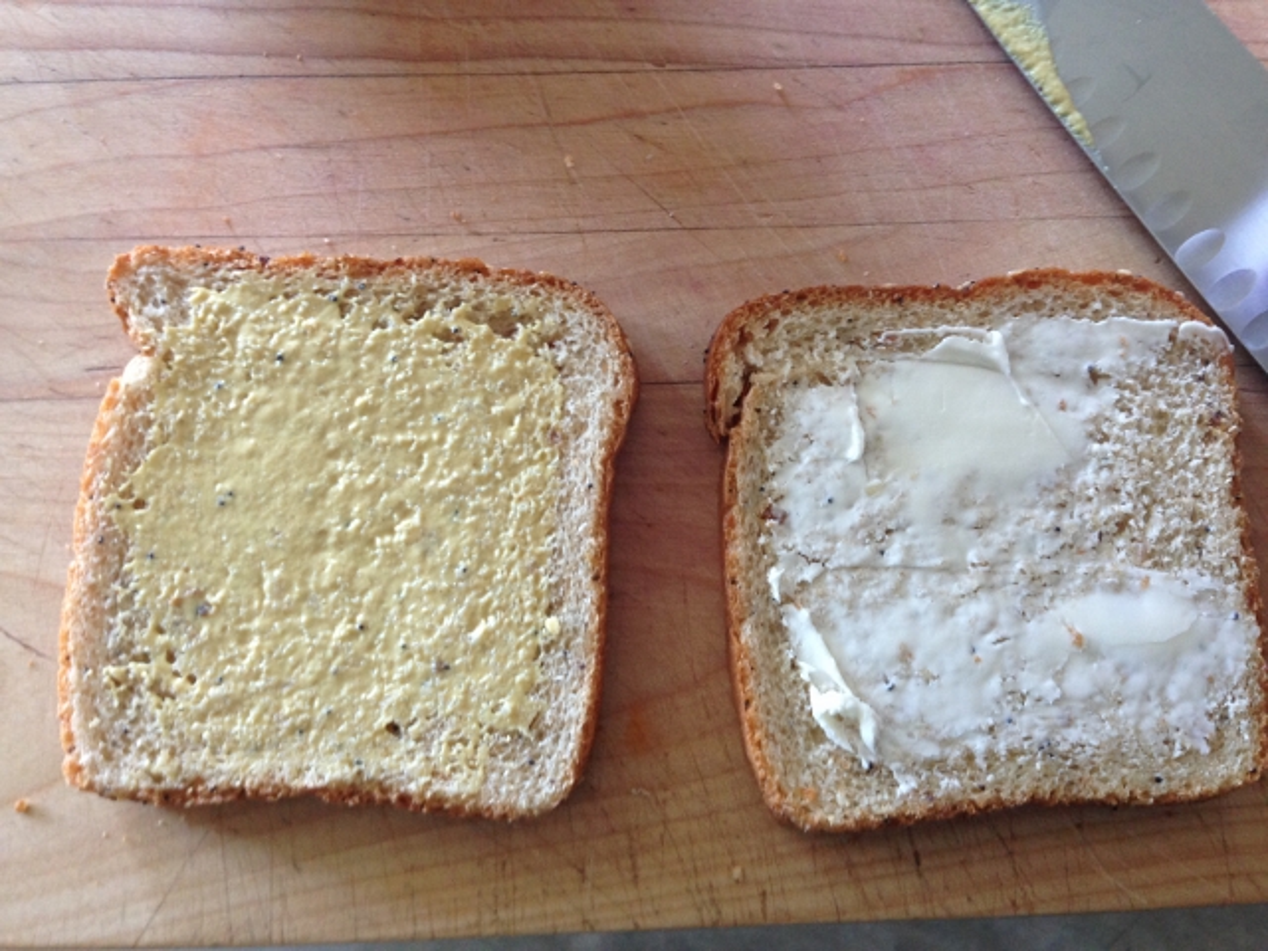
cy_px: 476
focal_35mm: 33
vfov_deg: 42.9
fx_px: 1209
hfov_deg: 55.4
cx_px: 634
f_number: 2.4
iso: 125
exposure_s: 1/20
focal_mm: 4.12
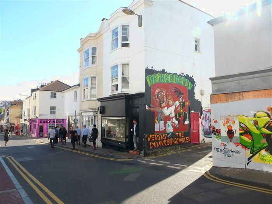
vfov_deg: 56.8
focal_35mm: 24
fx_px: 189
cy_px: 102
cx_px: 136
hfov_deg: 71.6
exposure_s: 1/250
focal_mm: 4.3
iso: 100
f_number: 4
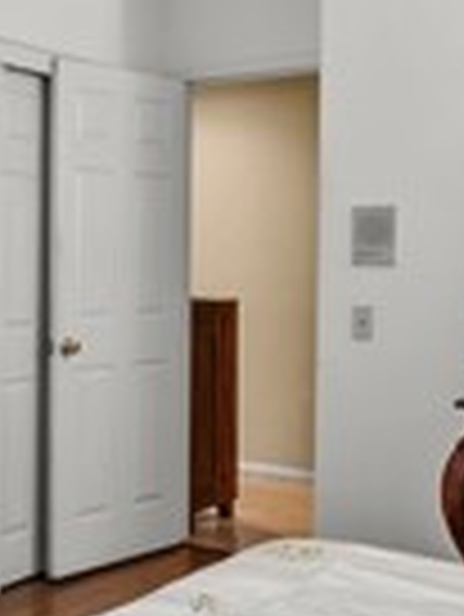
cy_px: 236
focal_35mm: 54
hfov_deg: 26.3
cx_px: 63
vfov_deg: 35.3
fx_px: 964
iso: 250
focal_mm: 12
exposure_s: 1.3
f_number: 9
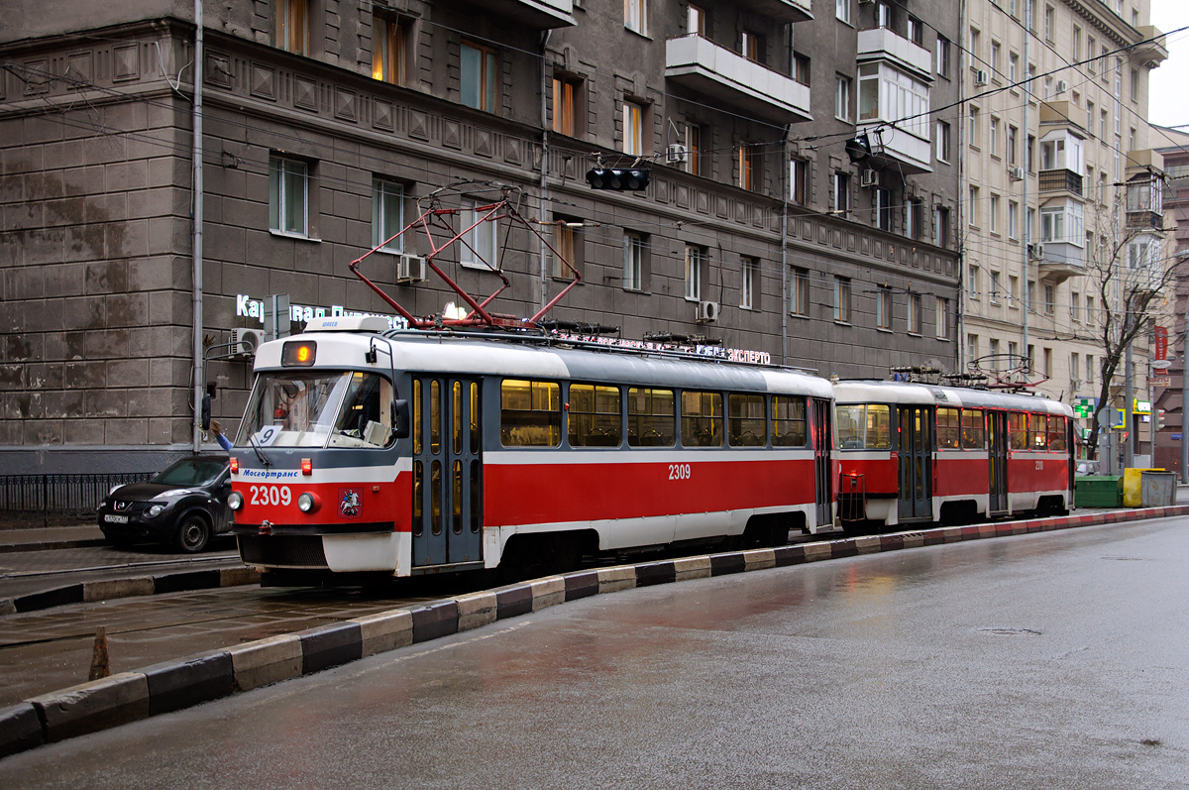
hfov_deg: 41.2
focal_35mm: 48
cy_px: 395
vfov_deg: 28.0
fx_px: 1583
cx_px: 594
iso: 400
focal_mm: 32
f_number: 4.2
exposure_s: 1/13
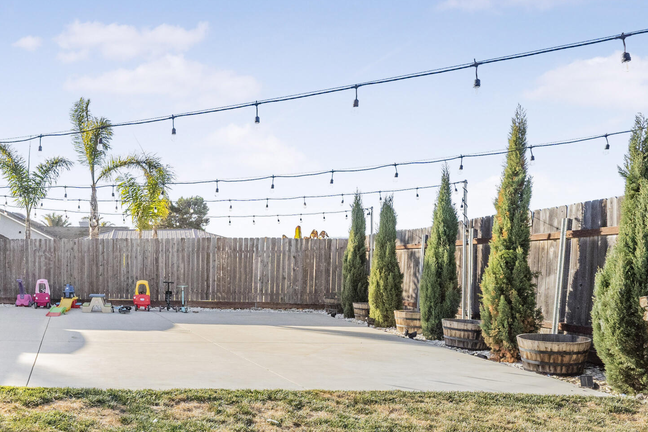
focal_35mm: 25
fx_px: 450
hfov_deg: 62.5
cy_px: 181
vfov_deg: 51.1
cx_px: 91
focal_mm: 12
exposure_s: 1/1600
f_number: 8
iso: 1250
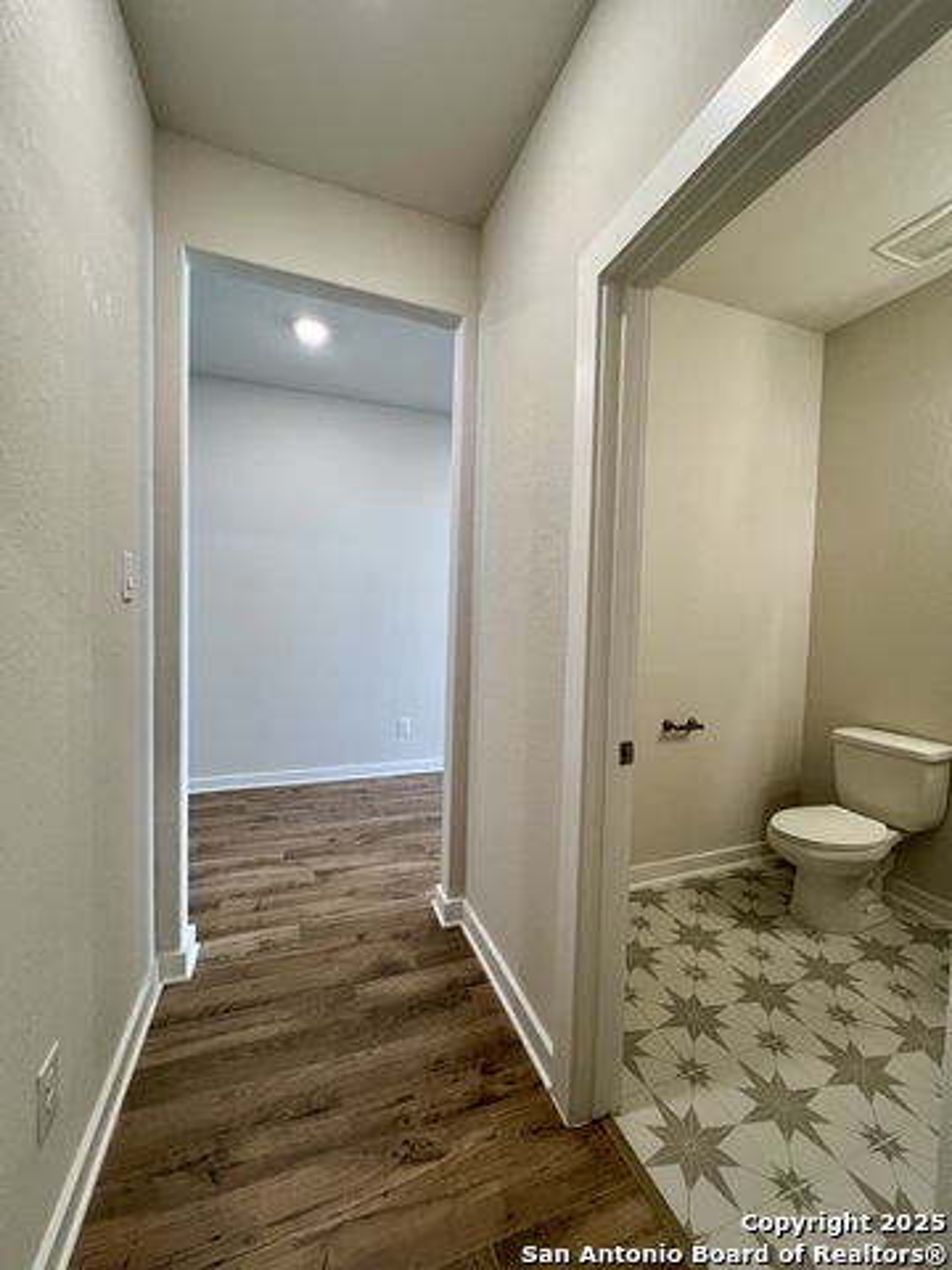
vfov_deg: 106.2
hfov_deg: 89.9
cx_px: 476
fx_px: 477
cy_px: 635
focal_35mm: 13
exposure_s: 1/120
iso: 200
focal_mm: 1.57
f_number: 1.8
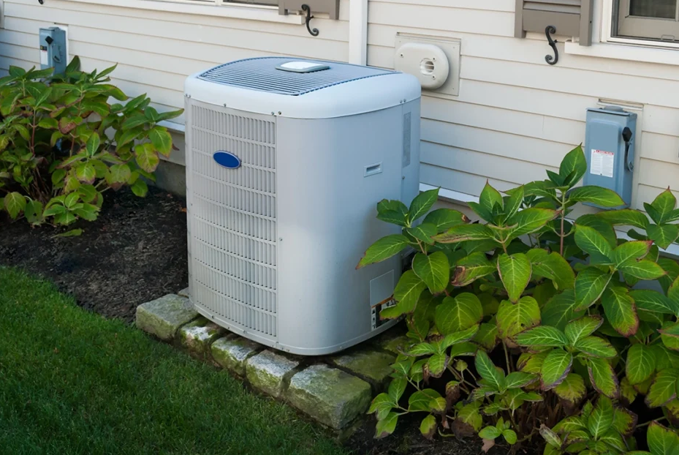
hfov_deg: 45.4
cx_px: 349
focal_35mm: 43
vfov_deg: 31.3
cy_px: 215
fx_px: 812
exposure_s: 1/125
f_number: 5.6
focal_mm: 26
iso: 400
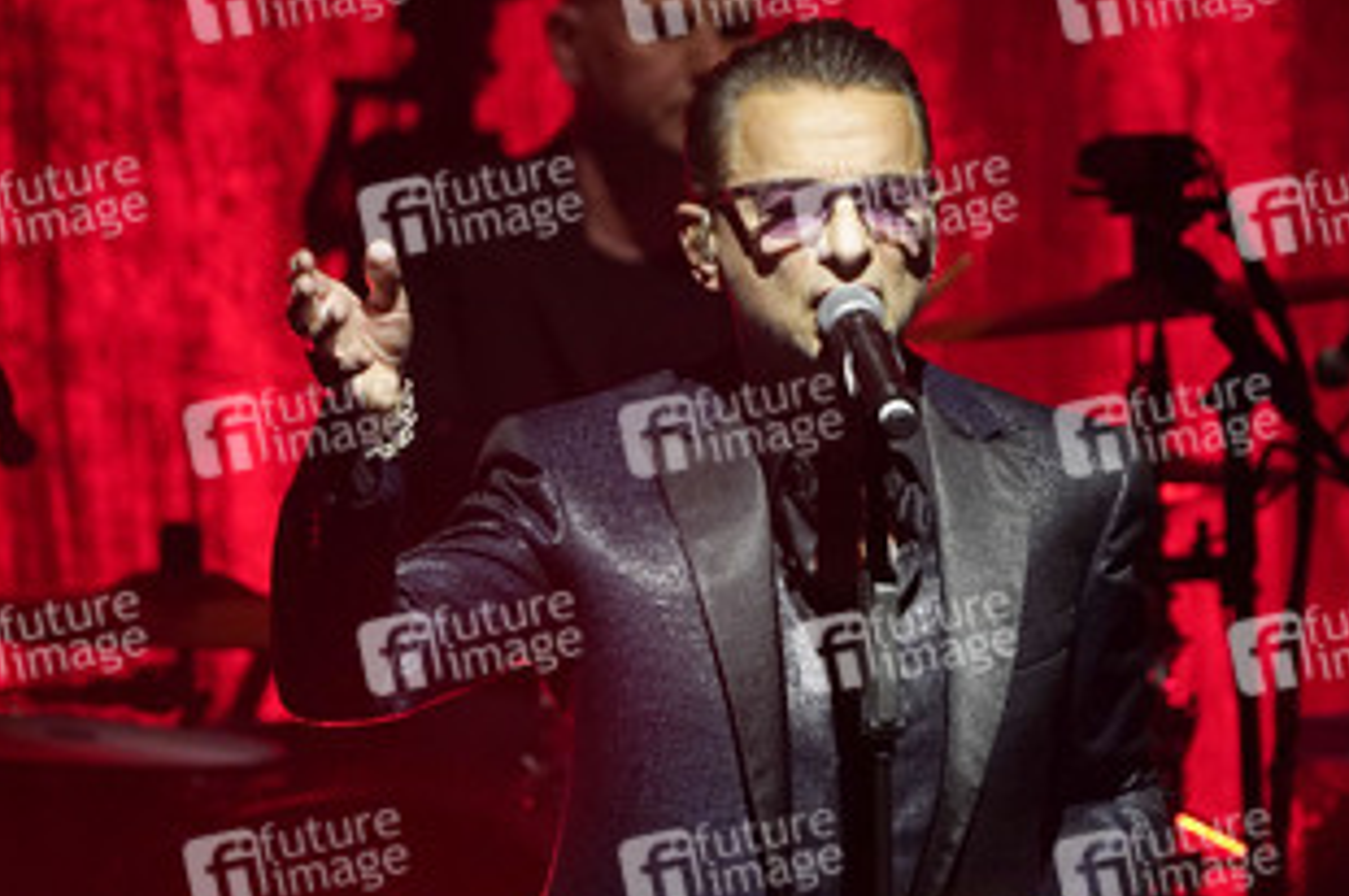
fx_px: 30807
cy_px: 535
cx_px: 790
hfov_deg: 2.5
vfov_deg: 1.7
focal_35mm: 823
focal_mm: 565
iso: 4000
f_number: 6.3
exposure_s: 1/320
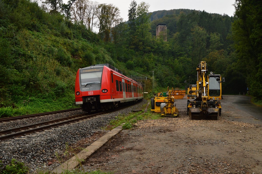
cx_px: 131
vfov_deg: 41.6
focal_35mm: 32
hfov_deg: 59.6
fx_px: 229
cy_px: 87
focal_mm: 21
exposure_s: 1/320
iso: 400
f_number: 8
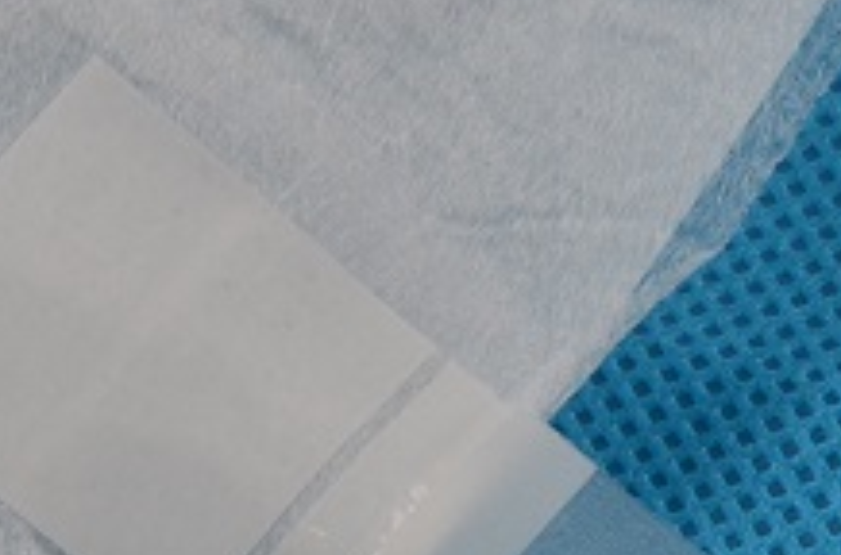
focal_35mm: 551
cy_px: 1052
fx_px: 12835
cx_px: -135
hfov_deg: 3.7
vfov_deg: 2.5
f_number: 13
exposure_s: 1/125
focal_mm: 80
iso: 100
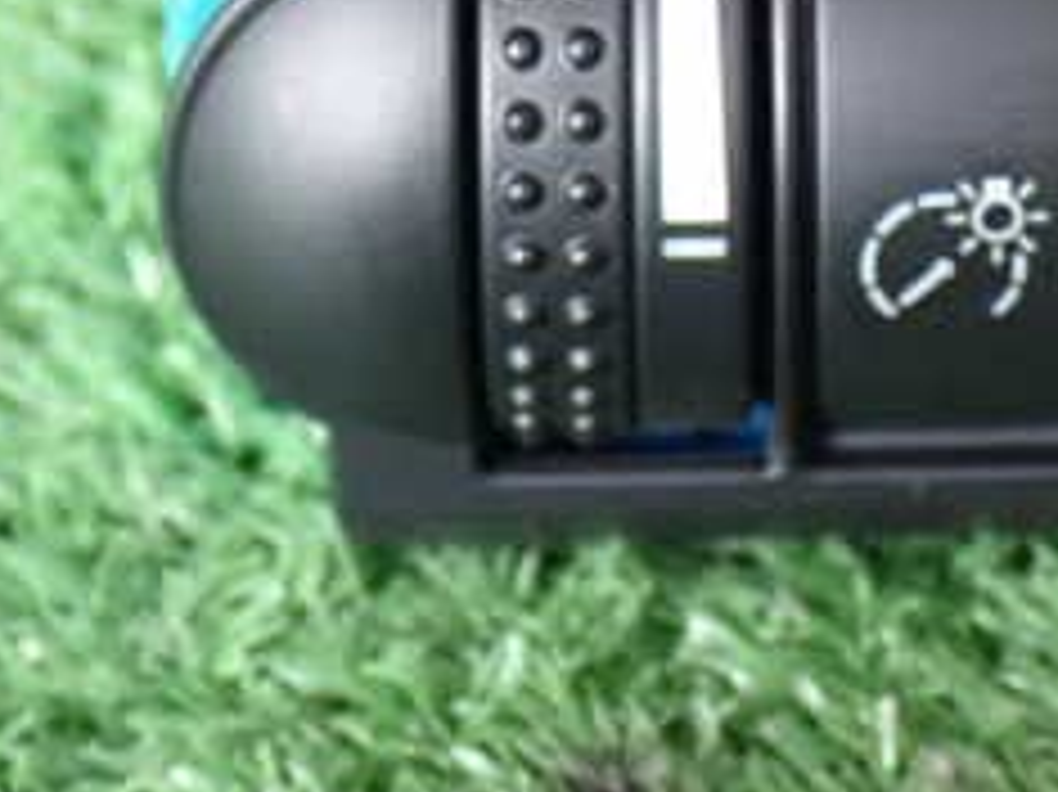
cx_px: 792
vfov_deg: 7.5
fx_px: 6018
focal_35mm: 197
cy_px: -27
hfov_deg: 10.0
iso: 800
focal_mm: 13.65
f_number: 4.1
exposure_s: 1/30
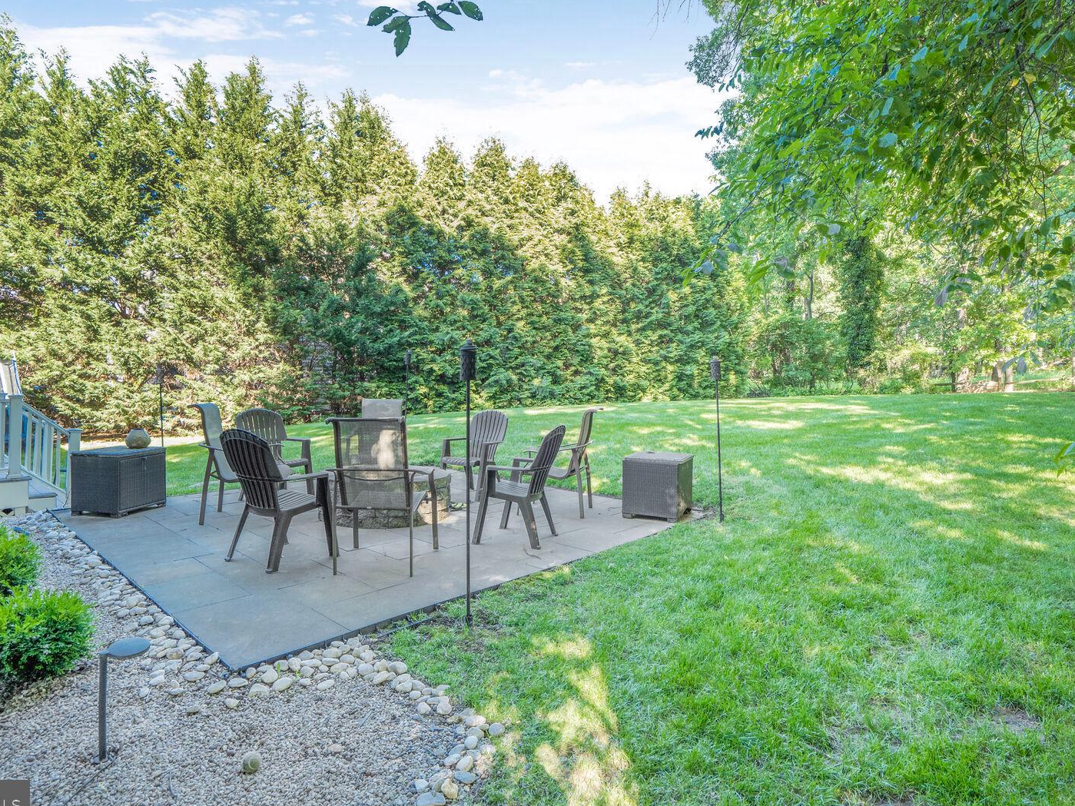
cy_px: 384
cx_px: 550
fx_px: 590
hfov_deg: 84.7
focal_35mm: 19
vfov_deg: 68.6
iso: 800
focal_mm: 16
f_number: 8
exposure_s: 1/60
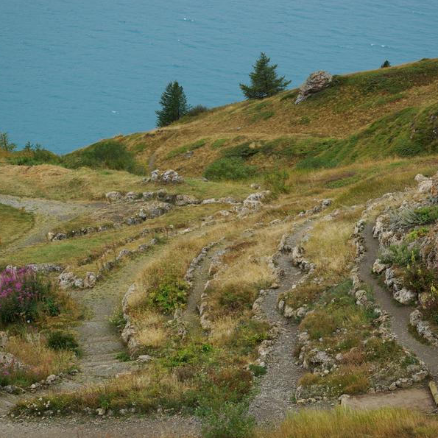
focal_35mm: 106
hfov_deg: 16.5
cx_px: 261
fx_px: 1512
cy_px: 219
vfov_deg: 16.5
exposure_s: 1/125
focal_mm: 55
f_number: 8
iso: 100
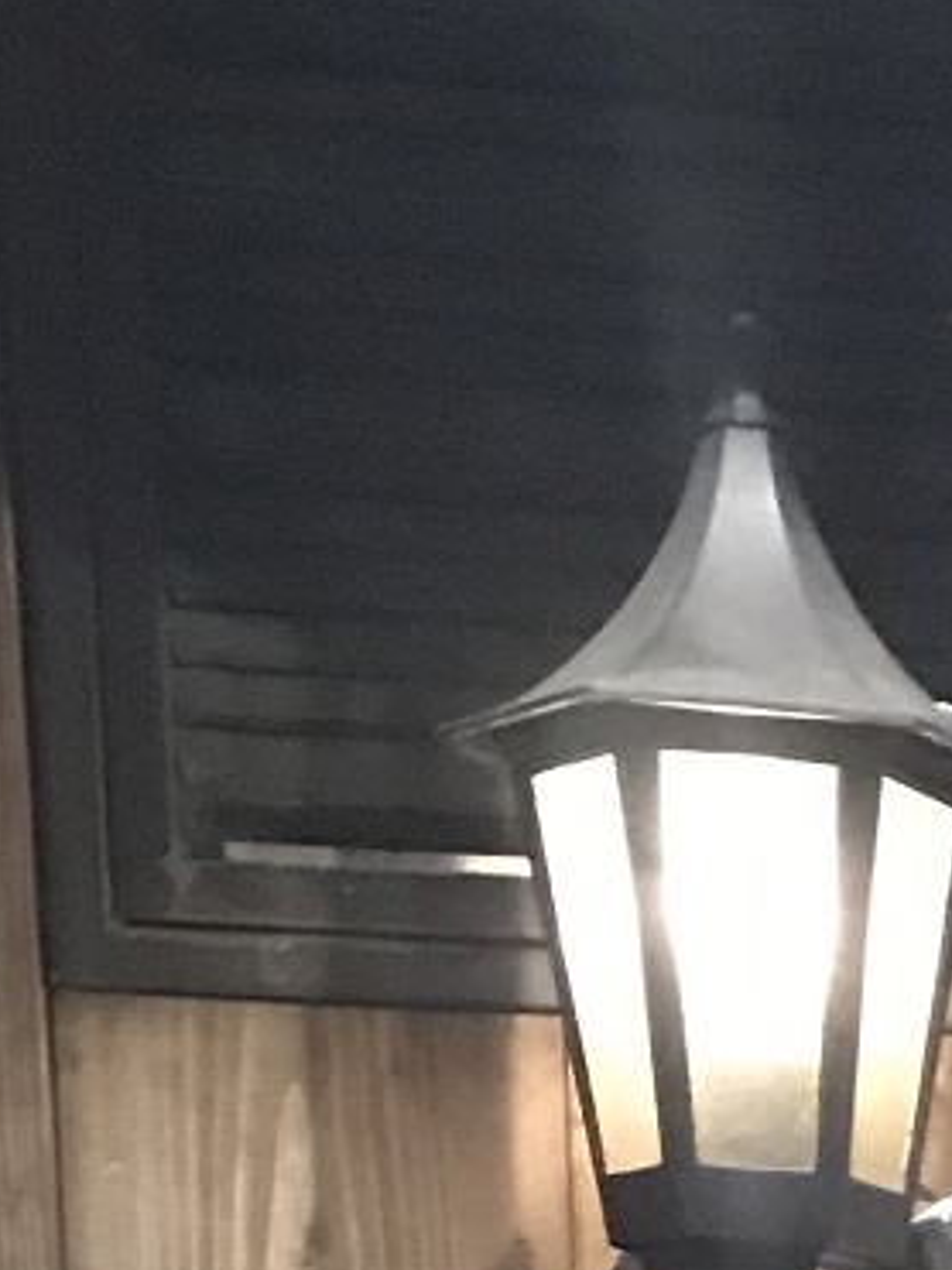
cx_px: 2294
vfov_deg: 11.1
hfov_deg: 8.9
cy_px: 2964
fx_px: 5540
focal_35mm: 151
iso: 80
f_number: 1.8
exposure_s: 1/7
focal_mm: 3.99
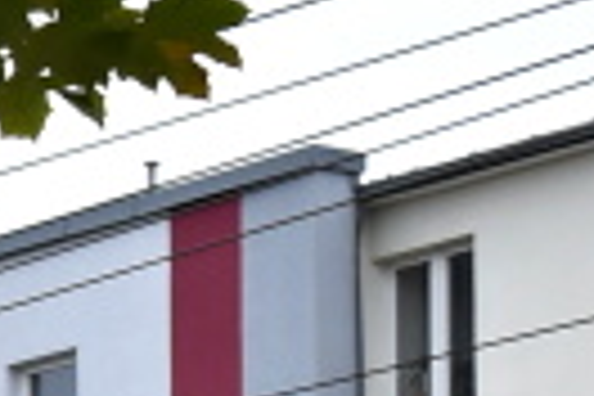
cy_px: 1280
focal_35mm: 291
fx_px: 4799
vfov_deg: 4.5
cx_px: -1647
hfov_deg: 6.1
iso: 320
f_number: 7.1
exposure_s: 1/320
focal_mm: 25
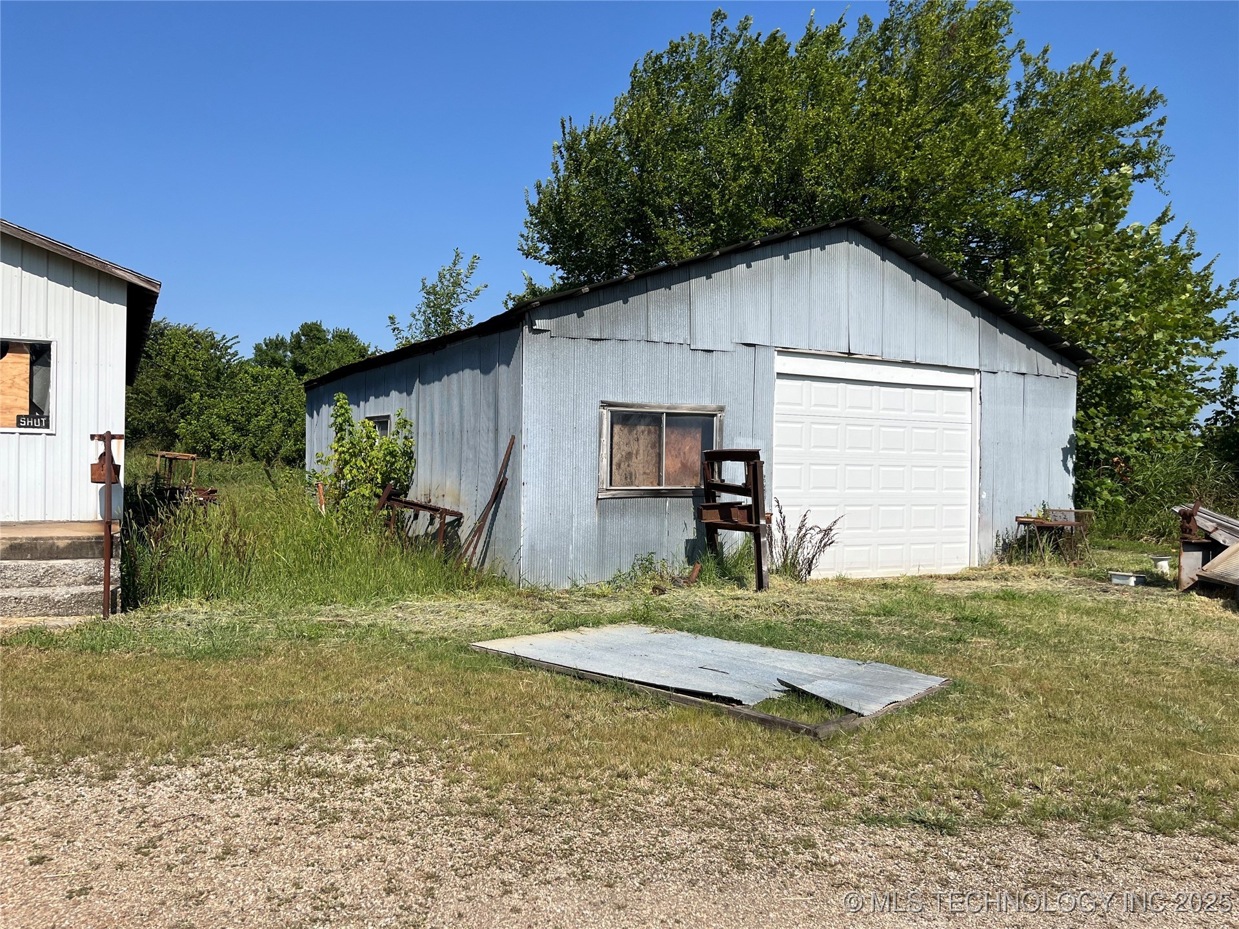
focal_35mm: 26
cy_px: 464
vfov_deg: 53.1
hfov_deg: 67.3
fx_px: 931
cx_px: 620
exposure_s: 1/5076
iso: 50
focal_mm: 5.1
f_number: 1.6
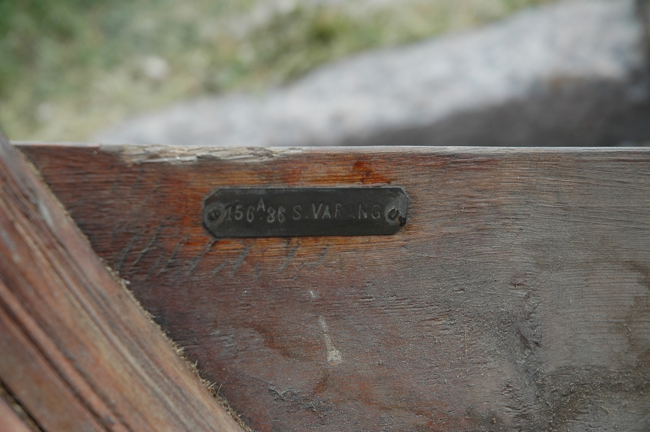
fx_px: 1894
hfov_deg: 19.5
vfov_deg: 13.0
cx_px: 325
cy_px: 216
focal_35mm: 105
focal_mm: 70
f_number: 6.3
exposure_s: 1/160
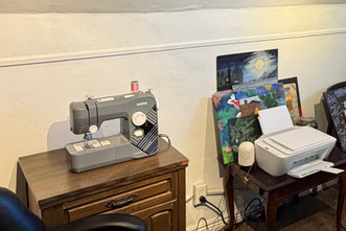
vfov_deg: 29.2
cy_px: 45
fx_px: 433
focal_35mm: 45
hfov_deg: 40.3
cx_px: 312
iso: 250
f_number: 2.2
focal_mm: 2.22
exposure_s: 1/60
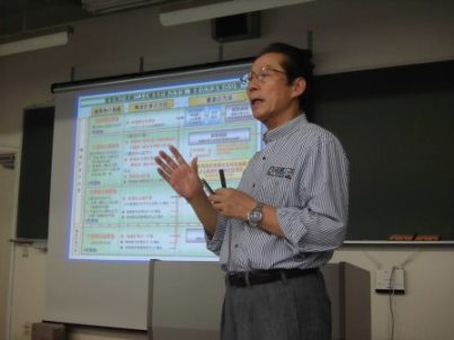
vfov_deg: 30.9
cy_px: 170
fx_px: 616
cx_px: 227
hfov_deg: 40.4
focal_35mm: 47
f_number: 3.4
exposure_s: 1/60
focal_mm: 8.3
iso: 400
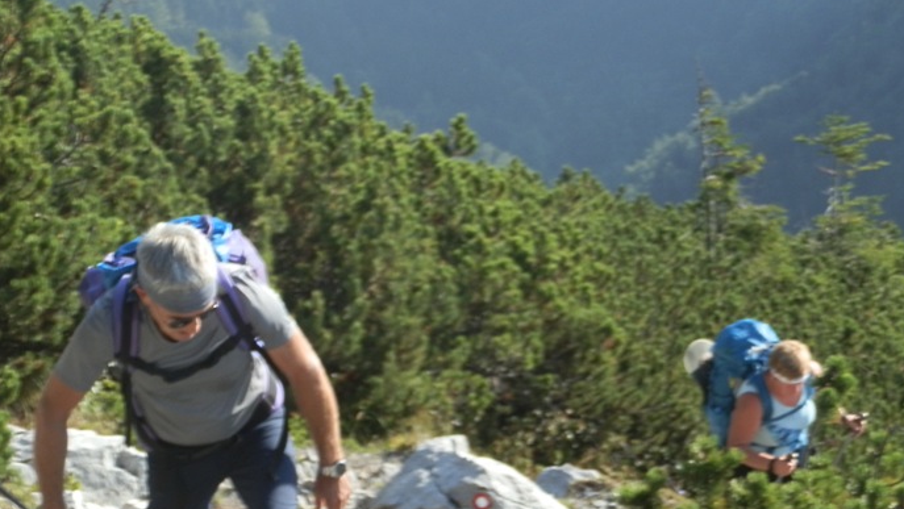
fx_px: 2997
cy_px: 420
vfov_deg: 9.7
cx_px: 495
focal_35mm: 125
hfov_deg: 17.1
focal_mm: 13.82
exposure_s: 1/200
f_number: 3.9
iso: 64
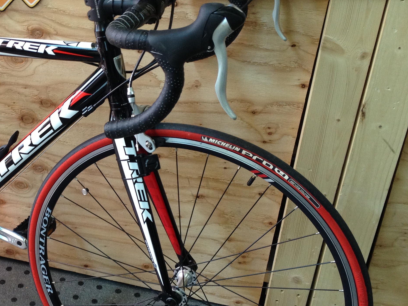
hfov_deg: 30.7
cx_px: 68
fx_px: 719
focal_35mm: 61
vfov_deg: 24.0
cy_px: 167
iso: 100
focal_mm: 4.28
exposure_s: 1/120
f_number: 2.4
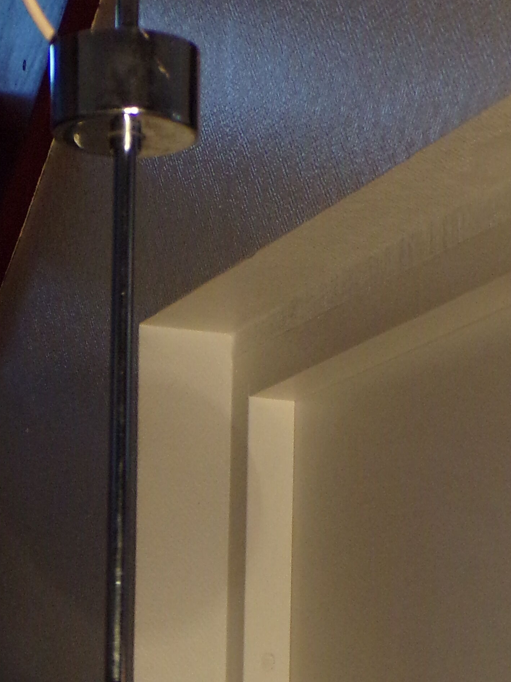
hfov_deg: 10.9
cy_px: 809
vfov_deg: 14.1
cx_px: 167
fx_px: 2677
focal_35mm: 136
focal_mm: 10.1
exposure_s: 1/17
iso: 297
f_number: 3.7
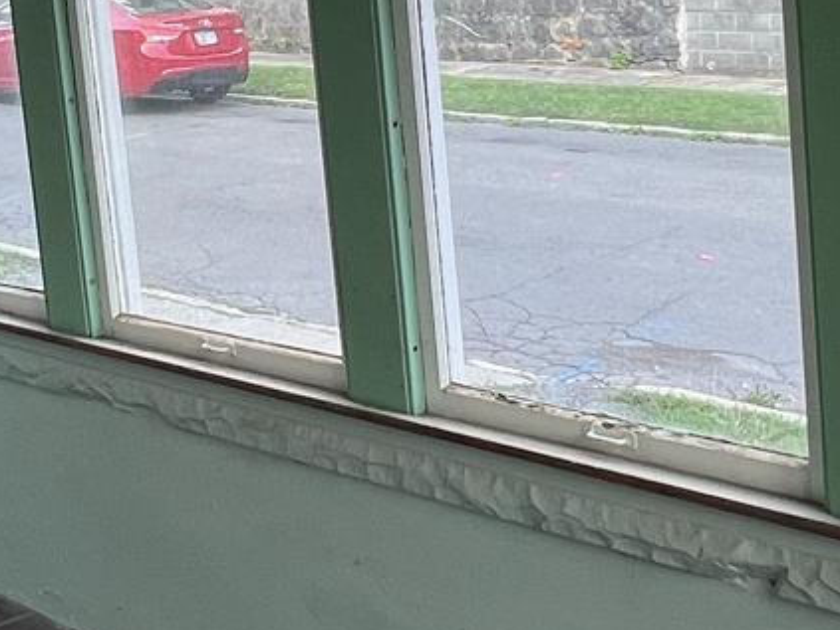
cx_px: 242
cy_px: 85
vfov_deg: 22.8
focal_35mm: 63
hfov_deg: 30.4
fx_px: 1528
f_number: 1.8
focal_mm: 1.57
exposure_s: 1/99
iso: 40
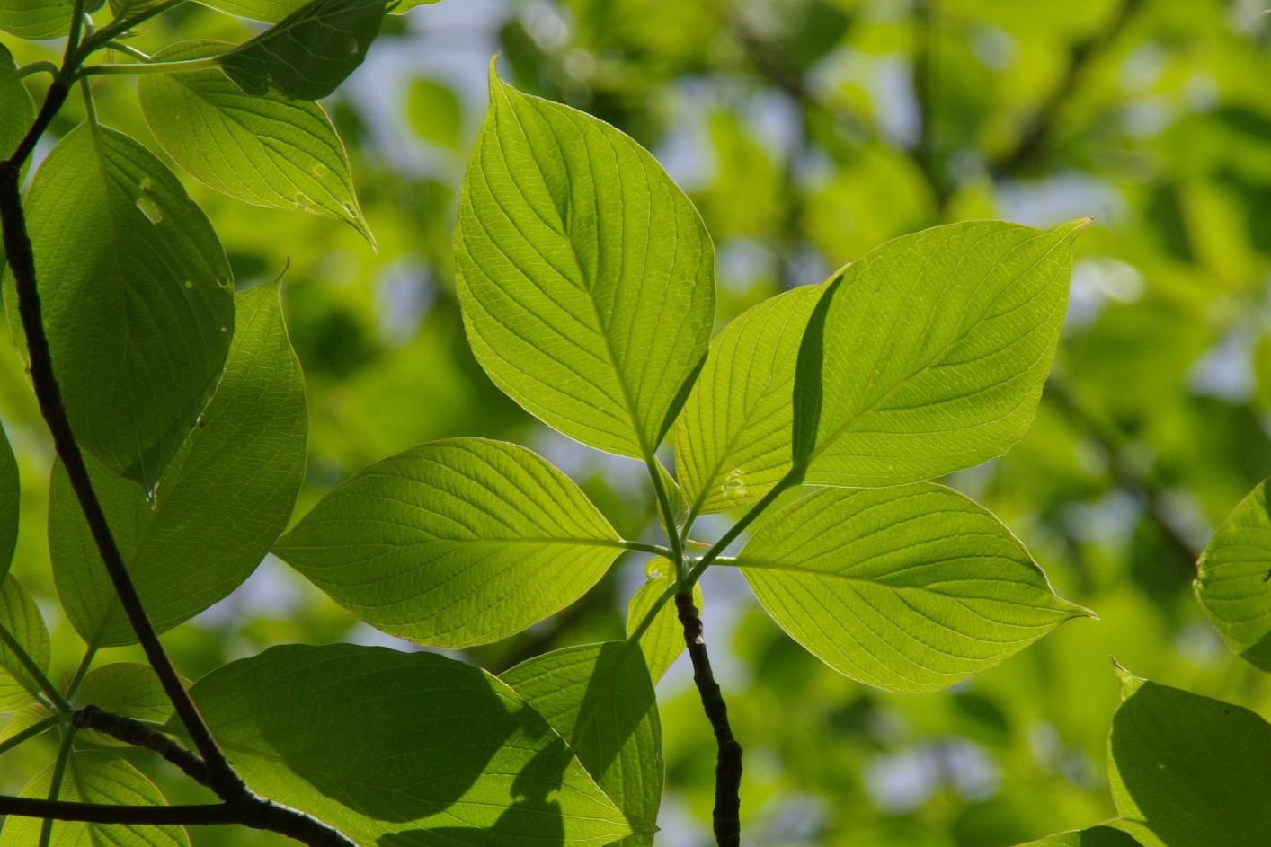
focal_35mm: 387
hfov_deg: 5.3
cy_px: 475
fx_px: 13664
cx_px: 726
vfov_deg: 3.6
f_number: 11
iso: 400
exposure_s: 1/500
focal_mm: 200
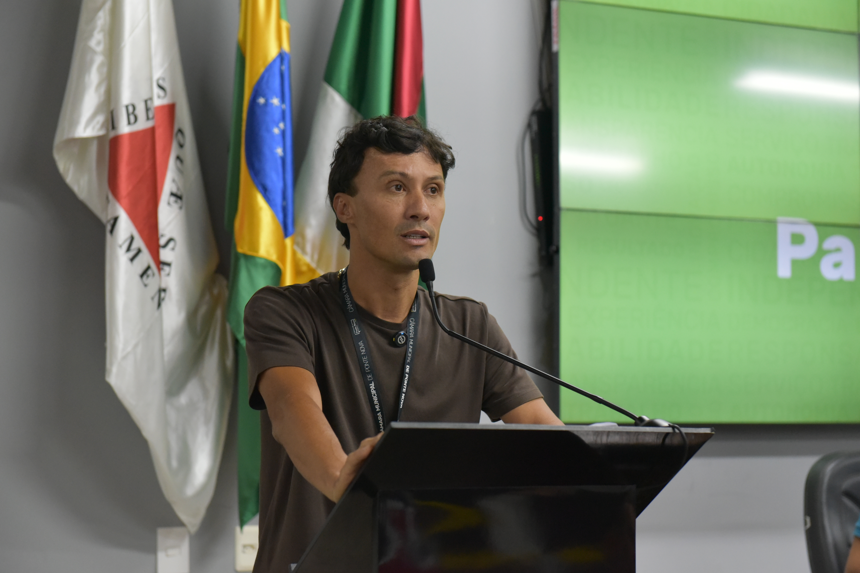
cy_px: 286
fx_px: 1672
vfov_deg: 19.5
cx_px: 430
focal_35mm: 70
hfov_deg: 28.8
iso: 5000
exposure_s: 1/250
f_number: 4
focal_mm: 70
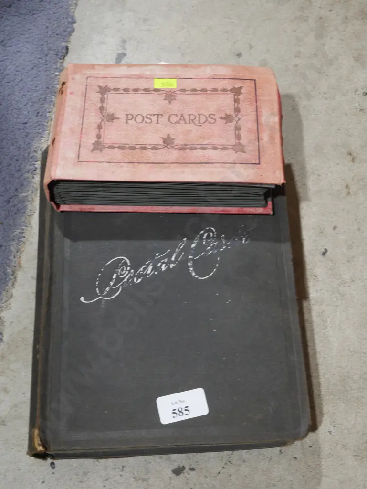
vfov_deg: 38.2
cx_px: 184
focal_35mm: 50
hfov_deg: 29.1
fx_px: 706
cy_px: 244
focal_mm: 25
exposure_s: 1/60
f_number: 5.3
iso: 500
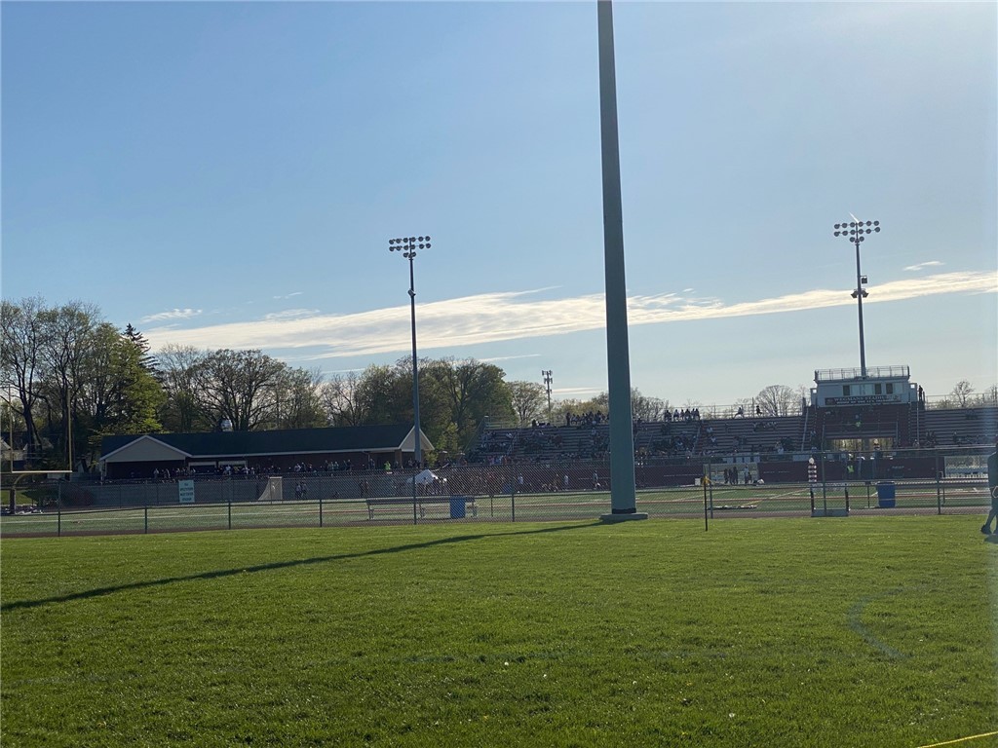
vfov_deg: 28.0
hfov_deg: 36.8
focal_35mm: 52
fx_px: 1499
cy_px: 374
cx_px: 499
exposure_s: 1/5319
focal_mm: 6
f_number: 2
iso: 20
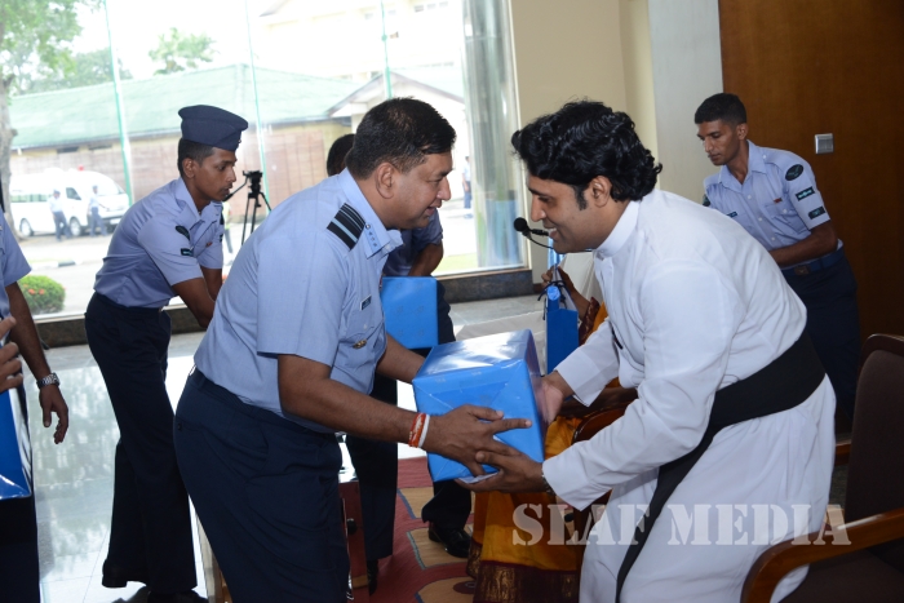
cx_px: 452
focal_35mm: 48
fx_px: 1206
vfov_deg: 28.1
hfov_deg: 41.1
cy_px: 302
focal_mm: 48
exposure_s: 1/100
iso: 1600
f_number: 5.6
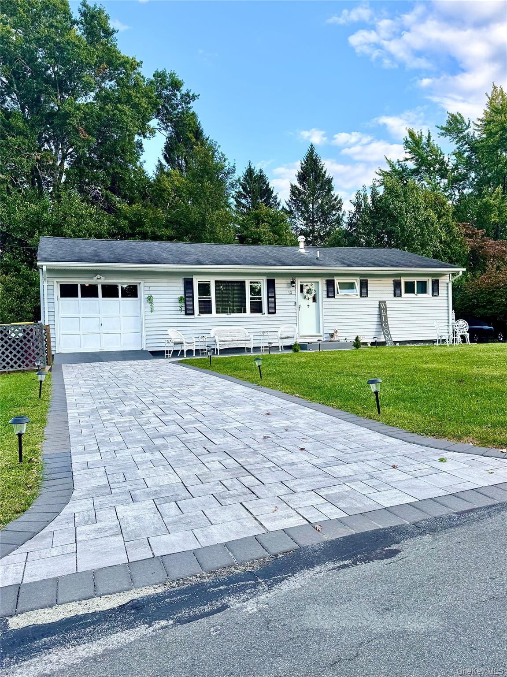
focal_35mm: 24
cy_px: 338
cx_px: 254
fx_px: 469
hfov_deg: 56.8
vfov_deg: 71.6
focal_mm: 6.76
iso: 80
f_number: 1.78
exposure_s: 1/1094
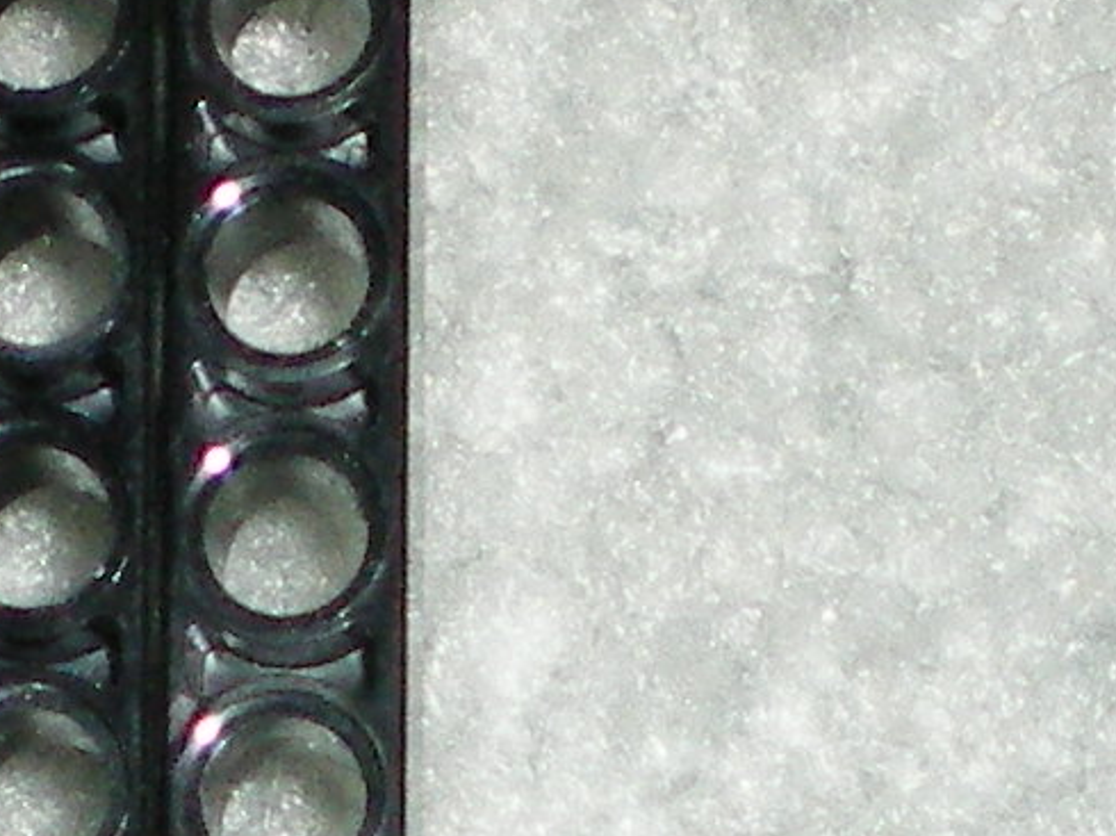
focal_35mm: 240
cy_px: 114
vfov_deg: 6.2
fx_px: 7734
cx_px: 913
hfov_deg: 8.2
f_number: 3.1
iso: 200
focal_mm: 6.3
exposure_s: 1/50
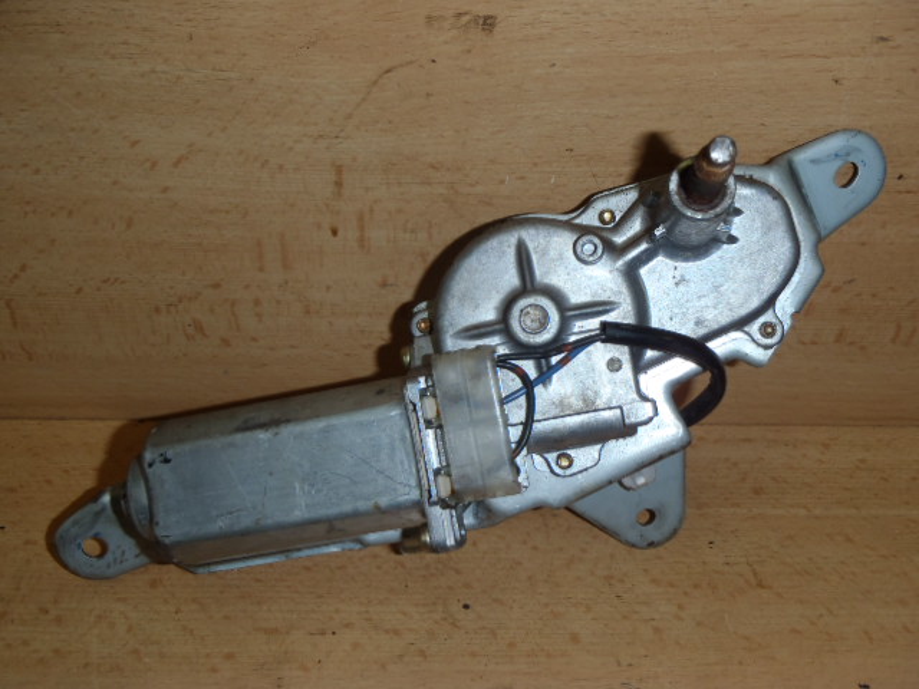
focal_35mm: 38
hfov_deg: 49.0
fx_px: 1009
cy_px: 344
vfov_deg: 37.7
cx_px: 460
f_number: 4.6
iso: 100
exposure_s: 1/40
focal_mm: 6.83
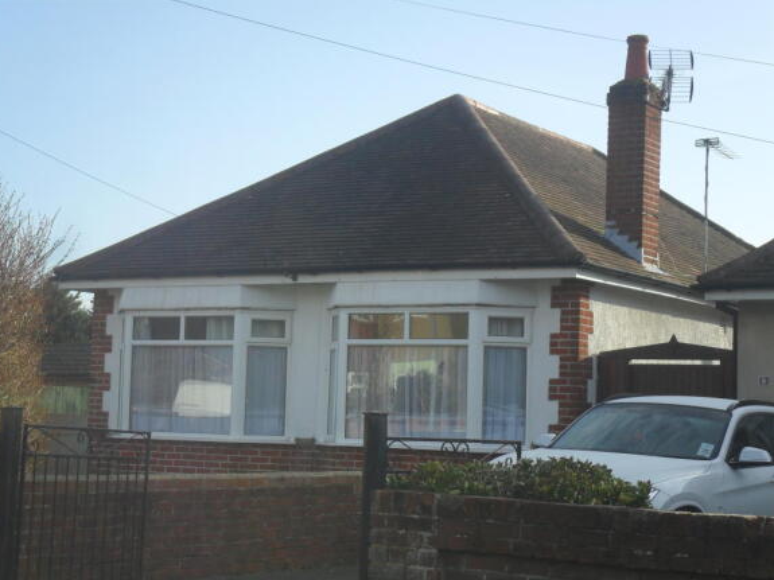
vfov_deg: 19.6
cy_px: 293
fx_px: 1677
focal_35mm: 75
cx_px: 383
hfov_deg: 26.0
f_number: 3.9
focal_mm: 13.2
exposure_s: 1/500
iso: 100
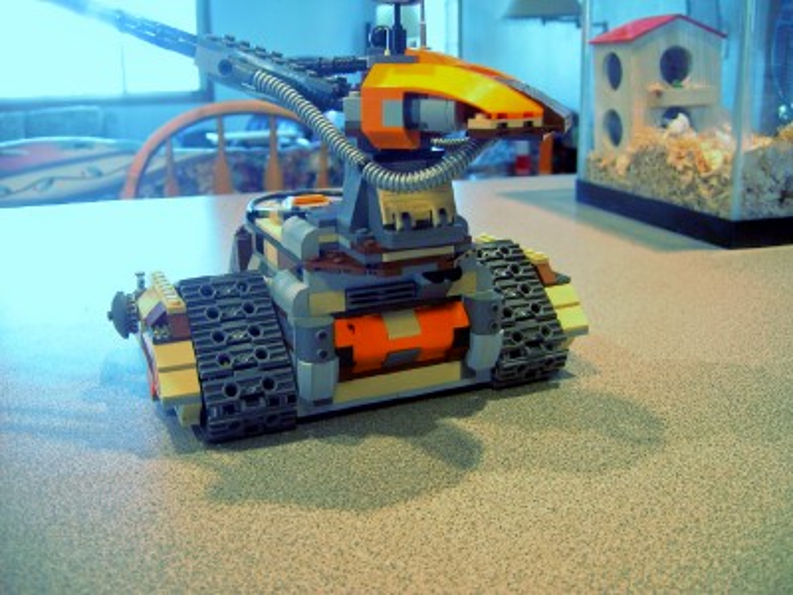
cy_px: 298
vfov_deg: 40.7
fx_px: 802
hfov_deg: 52.6
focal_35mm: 35
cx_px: 396
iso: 200
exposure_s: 1/15
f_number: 2.8
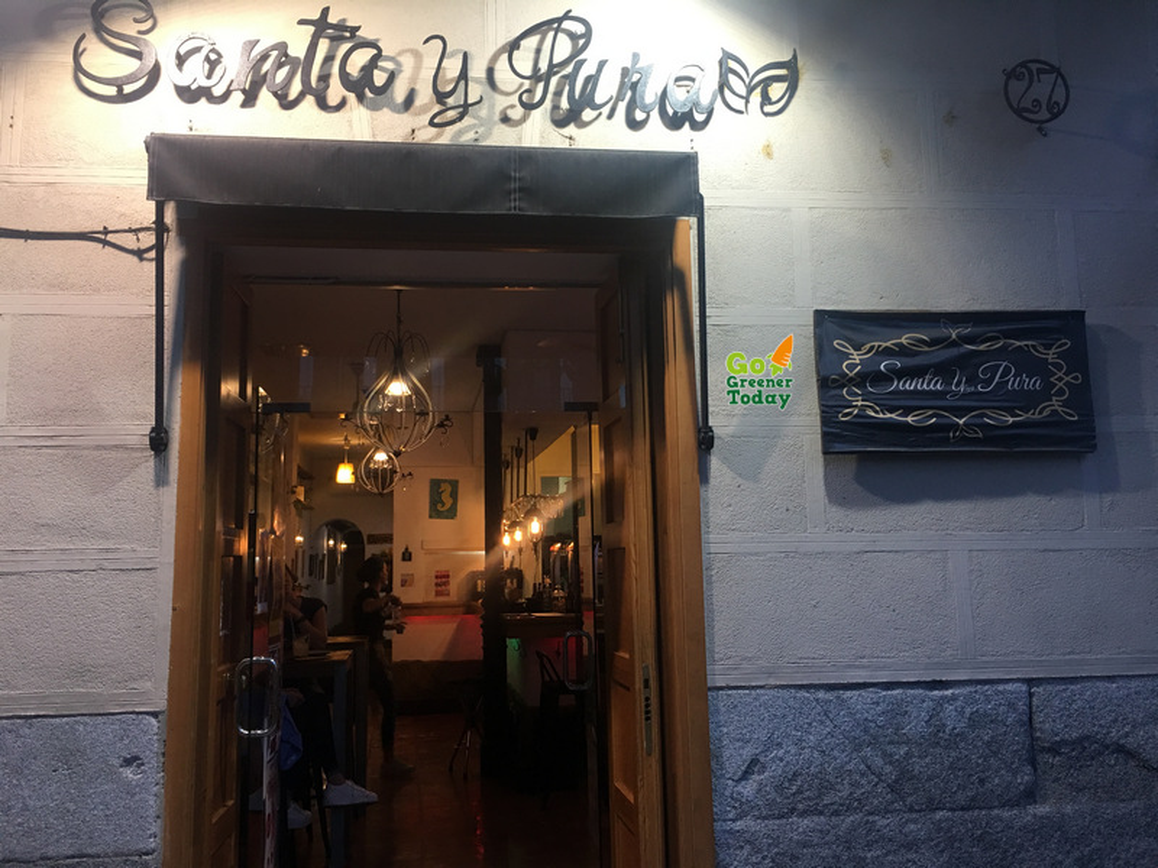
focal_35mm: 29
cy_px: 434
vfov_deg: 48.2
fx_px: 970
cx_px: 579
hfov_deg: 61.7
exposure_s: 1/33
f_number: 2.2
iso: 50
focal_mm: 4.15
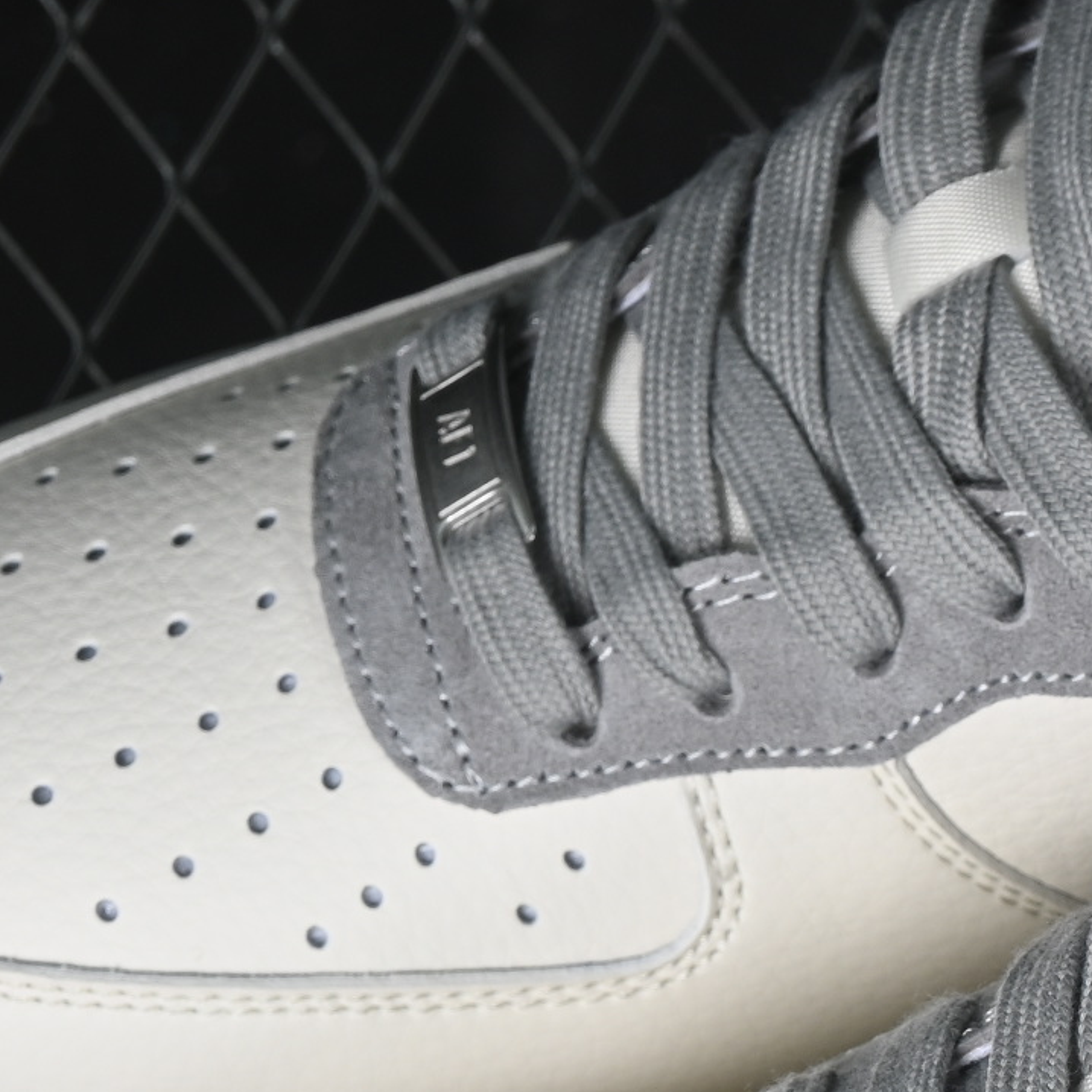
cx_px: 1253
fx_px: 8816
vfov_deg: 7.1
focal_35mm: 247
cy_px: 1101
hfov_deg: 7.0
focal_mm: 50
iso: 160
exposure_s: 1/80
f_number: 7.1
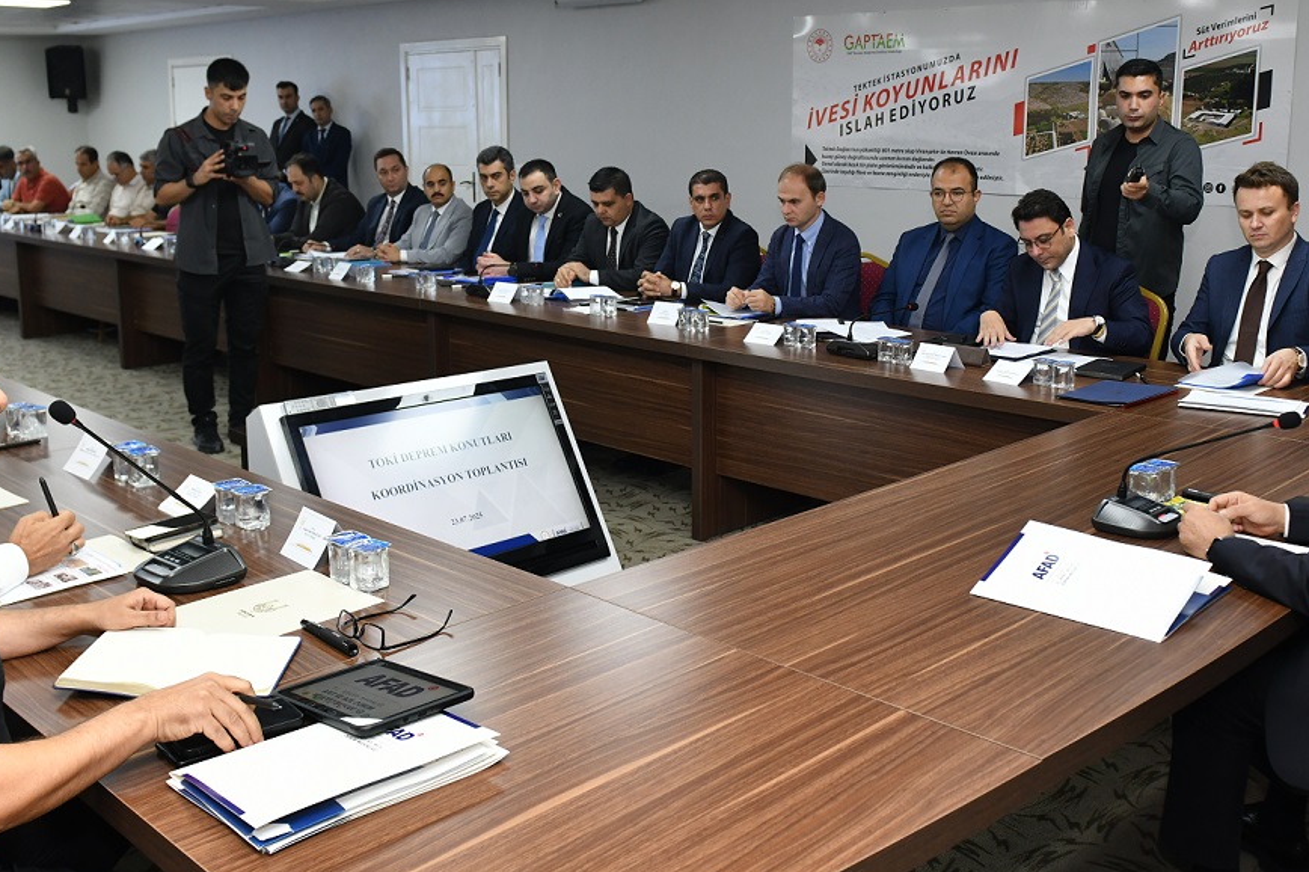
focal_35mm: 36
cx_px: 697
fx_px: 1308
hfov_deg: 53.1
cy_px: 358
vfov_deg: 36.7
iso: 1400
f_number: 5
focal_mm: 24
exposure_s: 1/125
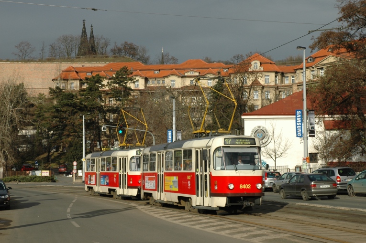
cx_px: 183
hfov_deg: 29.3
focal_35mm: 69
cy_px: 122
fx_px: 701
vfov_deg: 19.7
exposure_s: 1/640
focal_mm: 46
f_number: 10
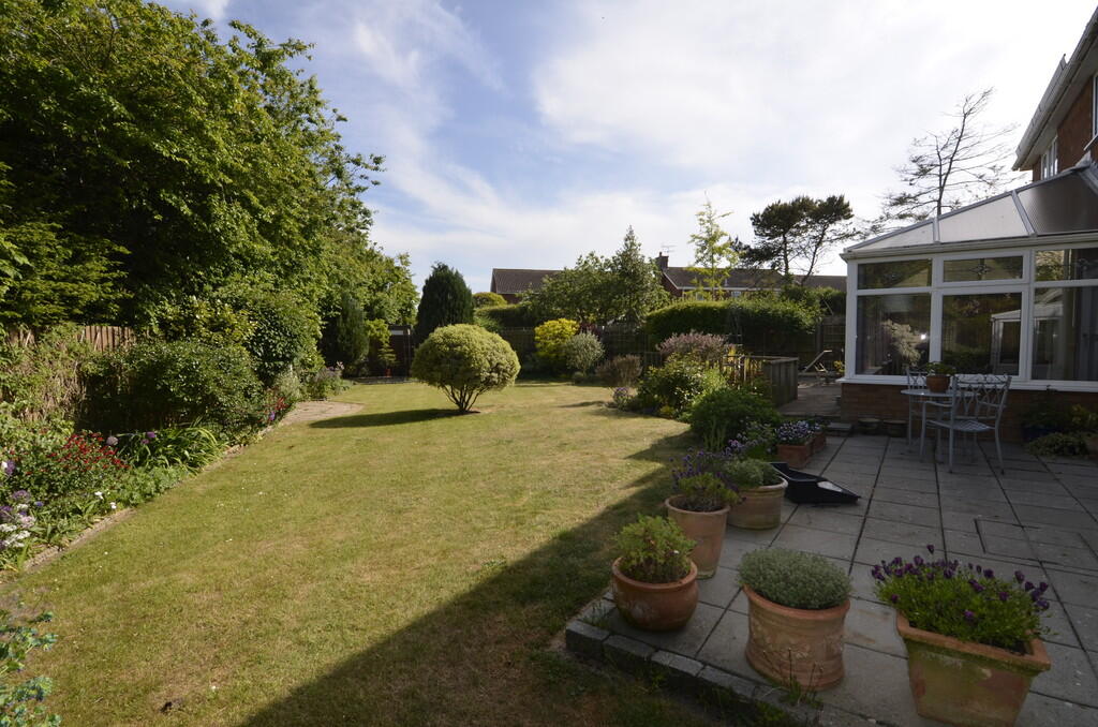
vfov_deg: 71.8
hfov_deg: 95.1
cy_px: 364
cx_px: 549
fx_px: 502
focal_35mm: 16
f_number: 8
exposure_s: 1/200
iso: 100
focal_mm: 11
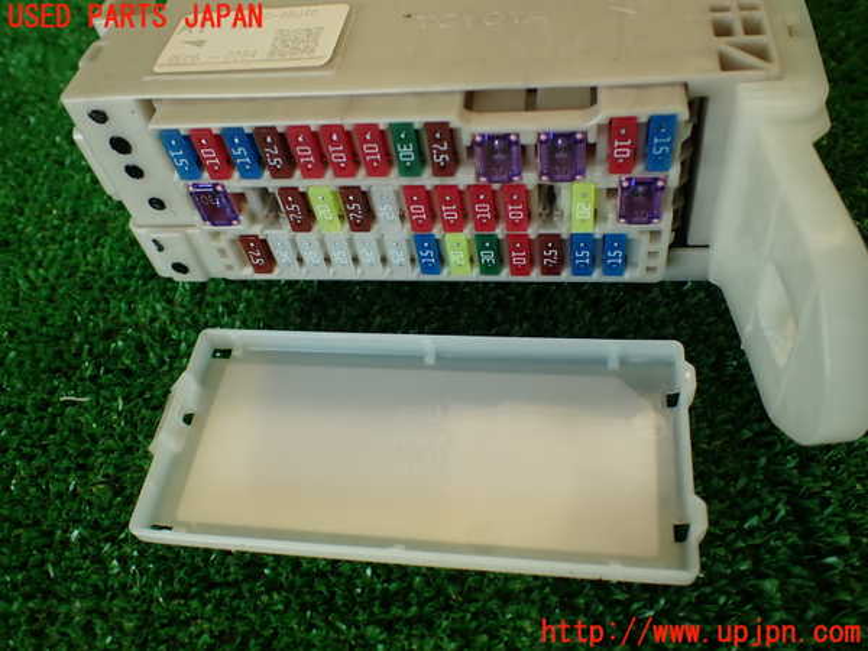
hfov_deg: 60.0
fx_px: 752
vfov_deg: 46.8
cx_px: 434
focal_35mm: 30
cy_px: 326
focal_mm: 5.4
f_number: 2.3
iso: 125
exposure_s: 1/60
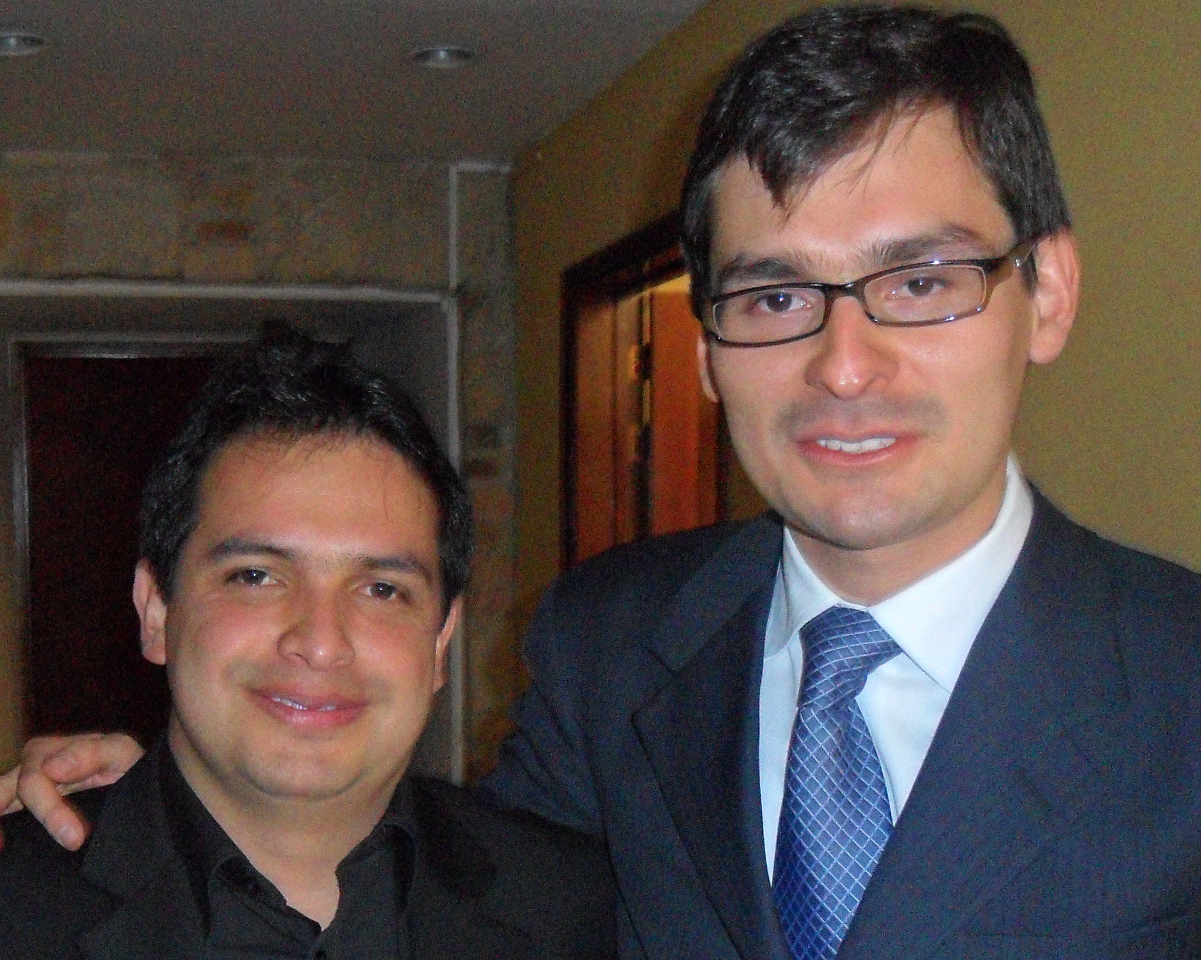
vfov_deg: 33.1
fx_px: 1599
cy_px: 654
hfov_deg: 40.8
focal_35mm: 45
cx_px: 439
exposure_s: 1/15
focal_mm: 4.9
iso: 400
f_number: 3.5
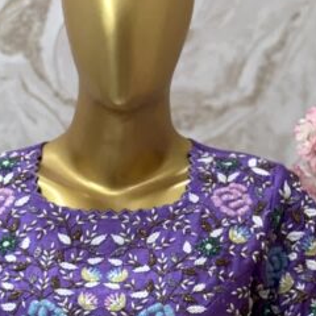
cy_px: 429
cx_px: 126
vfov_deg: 11.1
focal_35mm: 153
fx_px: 1580
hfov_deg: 11.4
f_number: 1.6
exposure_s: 1/100
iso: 50
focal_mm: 5.96
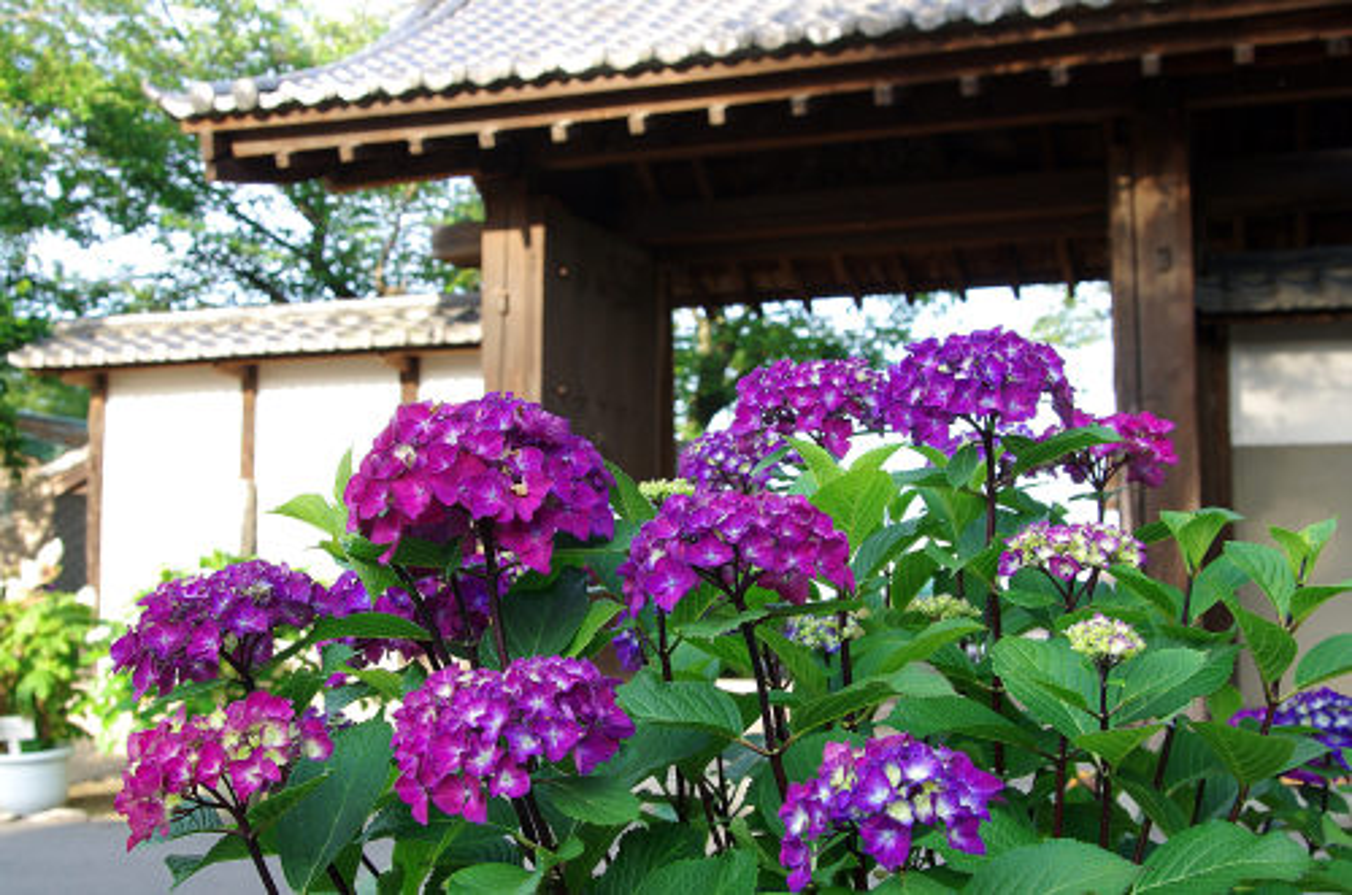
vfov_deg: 31.7
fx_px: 1574
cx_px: 676
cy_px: 448
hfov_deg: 46.5
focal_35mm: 42
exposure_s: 1/60
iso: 160
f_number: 5.6
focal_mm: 28
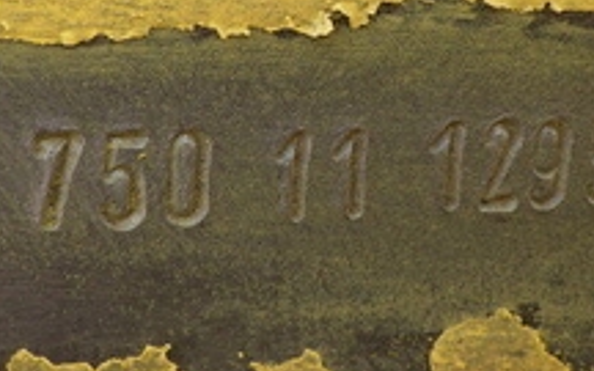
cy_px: 82
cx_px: 272
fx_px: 1295
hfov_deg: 25.8
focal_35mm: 80
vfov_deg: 16.2
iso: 125
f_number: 3.8
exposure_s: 1/200
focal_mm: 6.1
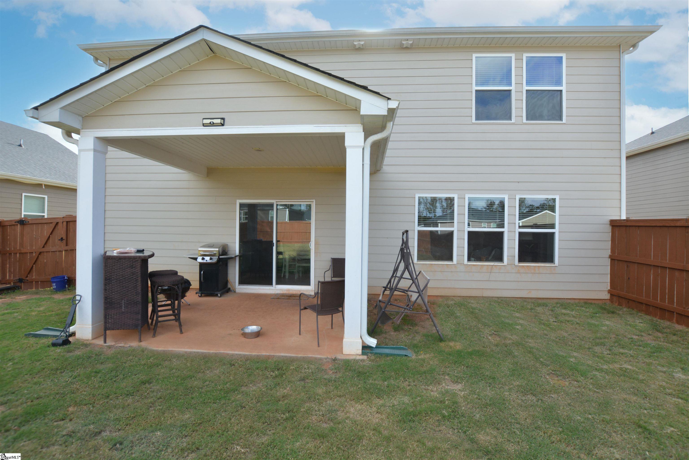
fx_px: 287
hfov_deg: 100.4
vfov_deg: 77.3
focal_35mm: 15
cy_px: 230
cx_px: 344
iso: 400
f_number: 7.1
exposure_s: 1/200
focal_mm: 10
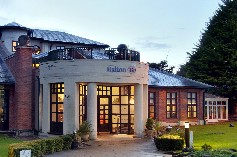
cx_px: 104
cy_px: 76
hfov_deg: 42.2
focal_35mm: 47
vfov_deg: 28.8
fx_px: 306
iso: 200
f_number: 8
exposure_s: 1.6
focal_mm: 27
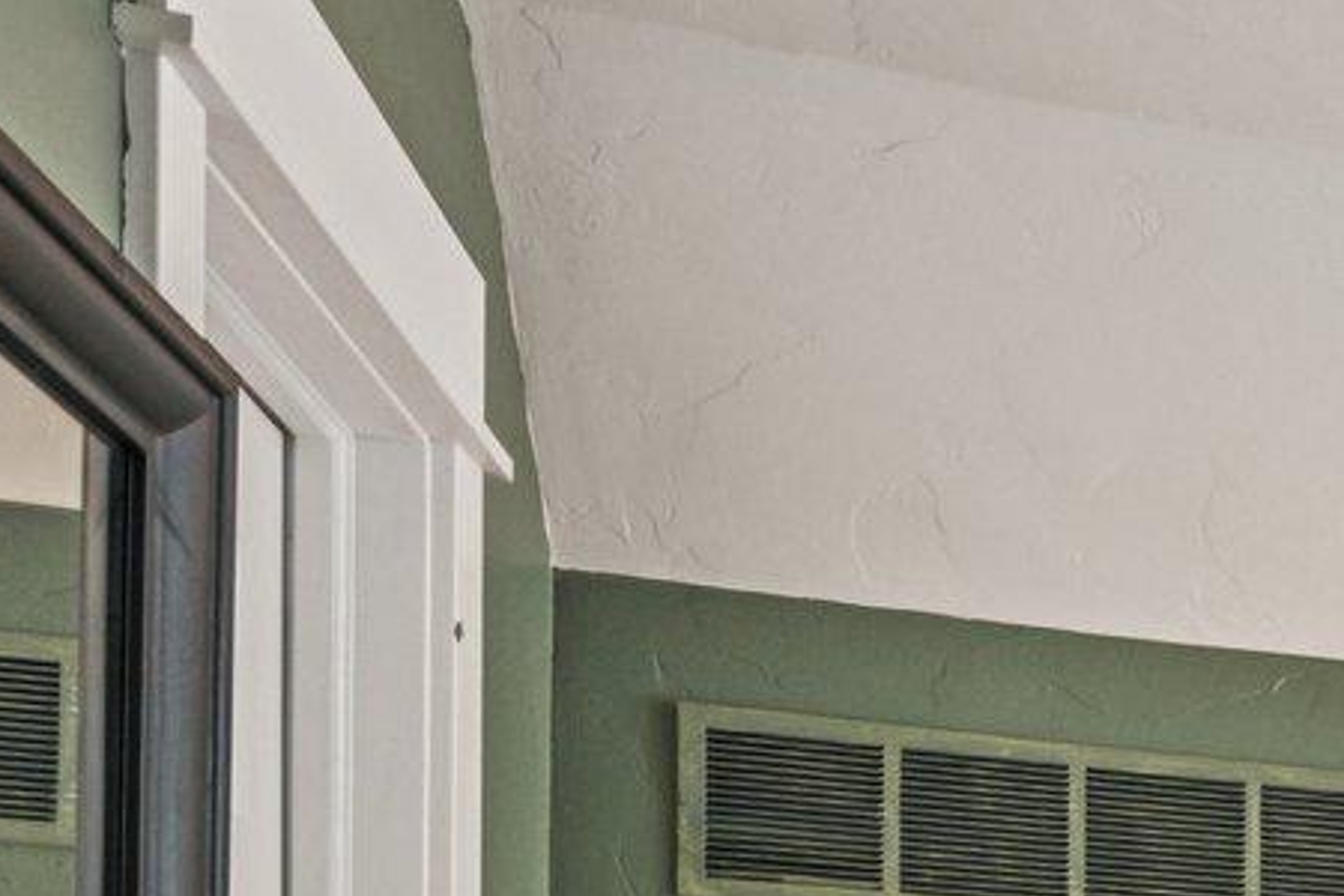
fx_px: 3061
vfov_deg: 15.1
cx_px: 2978
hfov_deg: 16.1
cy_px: 1462
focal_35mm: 82
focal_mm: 18
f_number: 8
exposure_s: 1/15
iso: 800
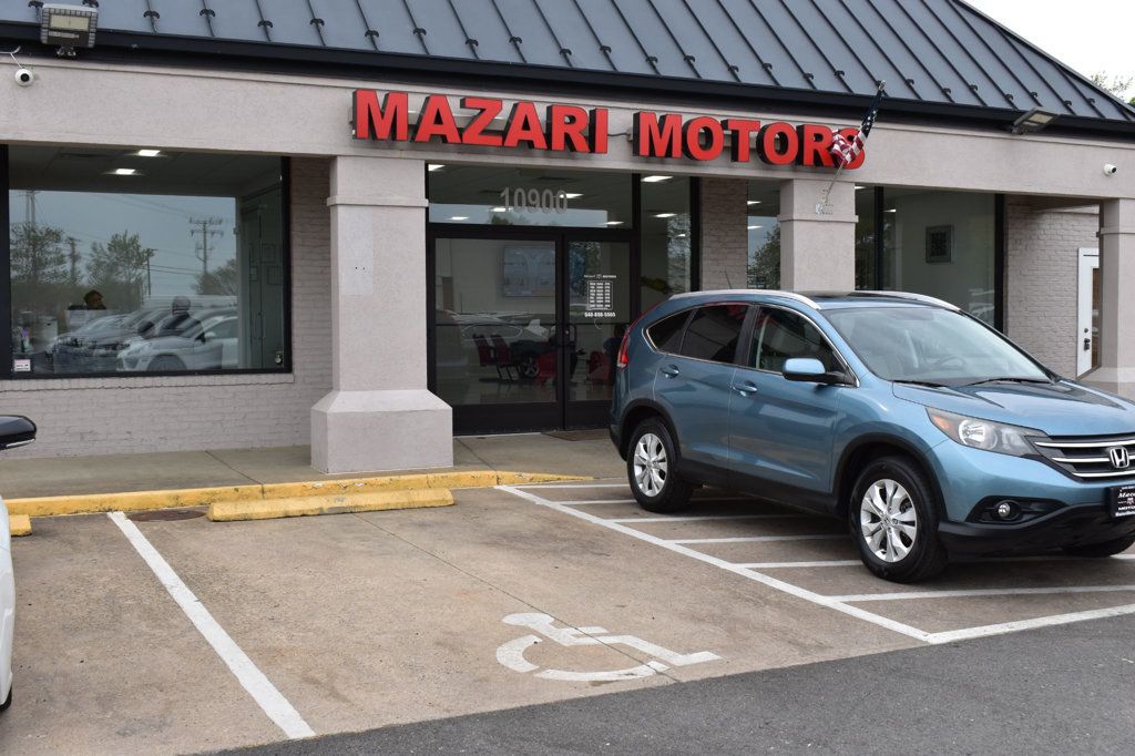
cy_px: 378
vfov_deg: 33.0
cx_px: 568
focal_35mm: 40
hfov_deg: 47.9
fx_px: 1276
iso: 400
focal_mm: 27
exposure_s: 1/250
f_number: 10
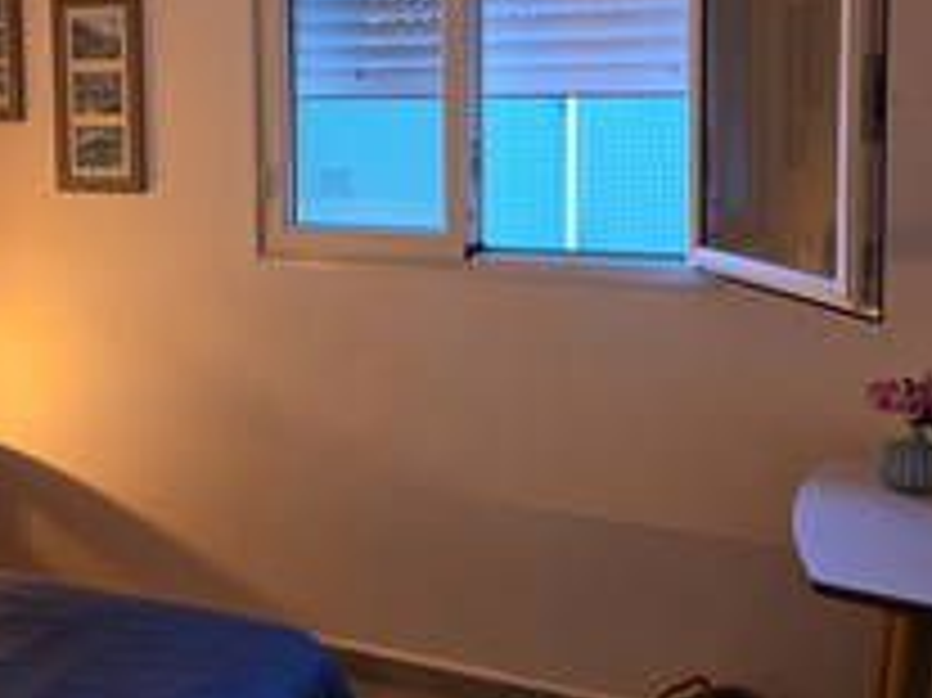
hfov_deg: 46.7
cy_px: 158
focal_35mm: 40
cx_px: 410
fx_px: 1076
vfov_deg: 35.0
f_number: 1.4
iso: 200
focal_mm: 6.5
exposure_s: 1/120
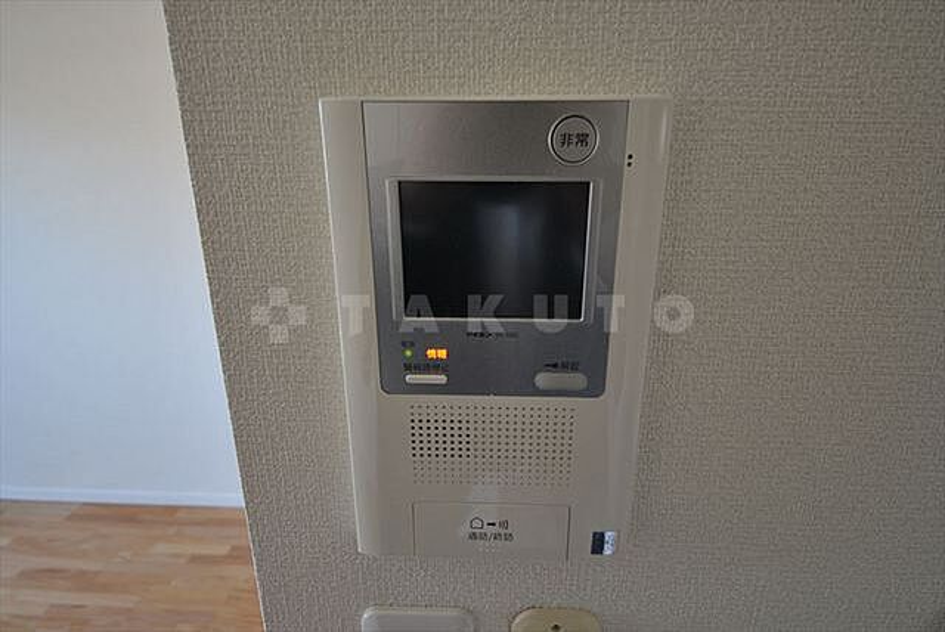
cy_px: 316
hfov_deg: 85.4
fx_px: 512
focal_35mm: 20
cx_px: 472
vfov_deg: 63.3
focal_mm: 13
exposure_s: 1/30
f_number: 5
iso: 400
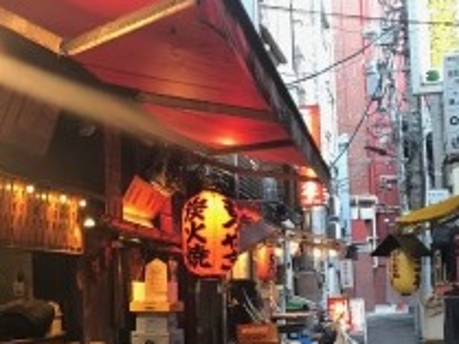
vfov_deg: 21.8
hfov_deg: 28.1
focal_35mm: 67
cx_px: 68
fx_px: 889
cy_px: 255
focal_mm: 3.99
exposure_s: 1/17
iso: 40
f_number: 1.8
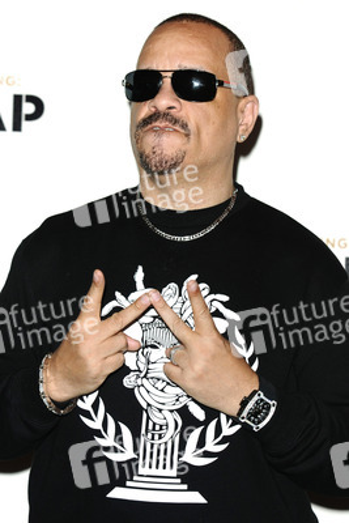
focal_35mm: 120
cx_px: 174
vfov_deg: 17.1
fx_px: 1743
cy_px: 262
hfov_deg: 11.4
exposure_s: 1/200
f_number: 4
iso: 320
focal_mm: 80
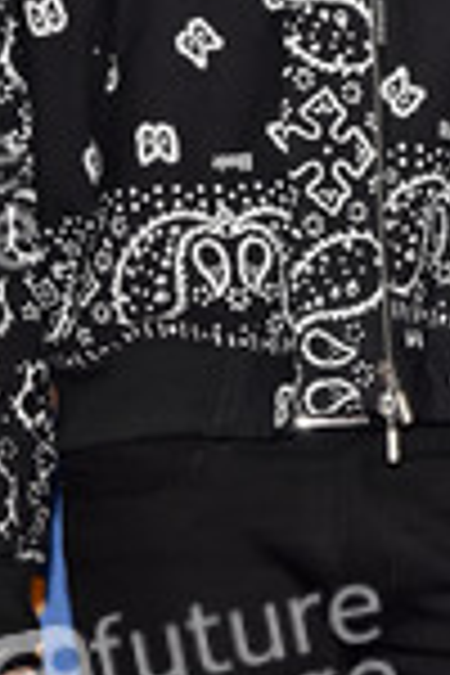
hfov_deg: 3.3
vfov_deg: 5.0
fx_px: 7762
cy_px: 18
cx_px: 297
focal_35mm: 414
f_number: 6.3
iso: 1600
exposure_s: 1/250
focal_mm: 155
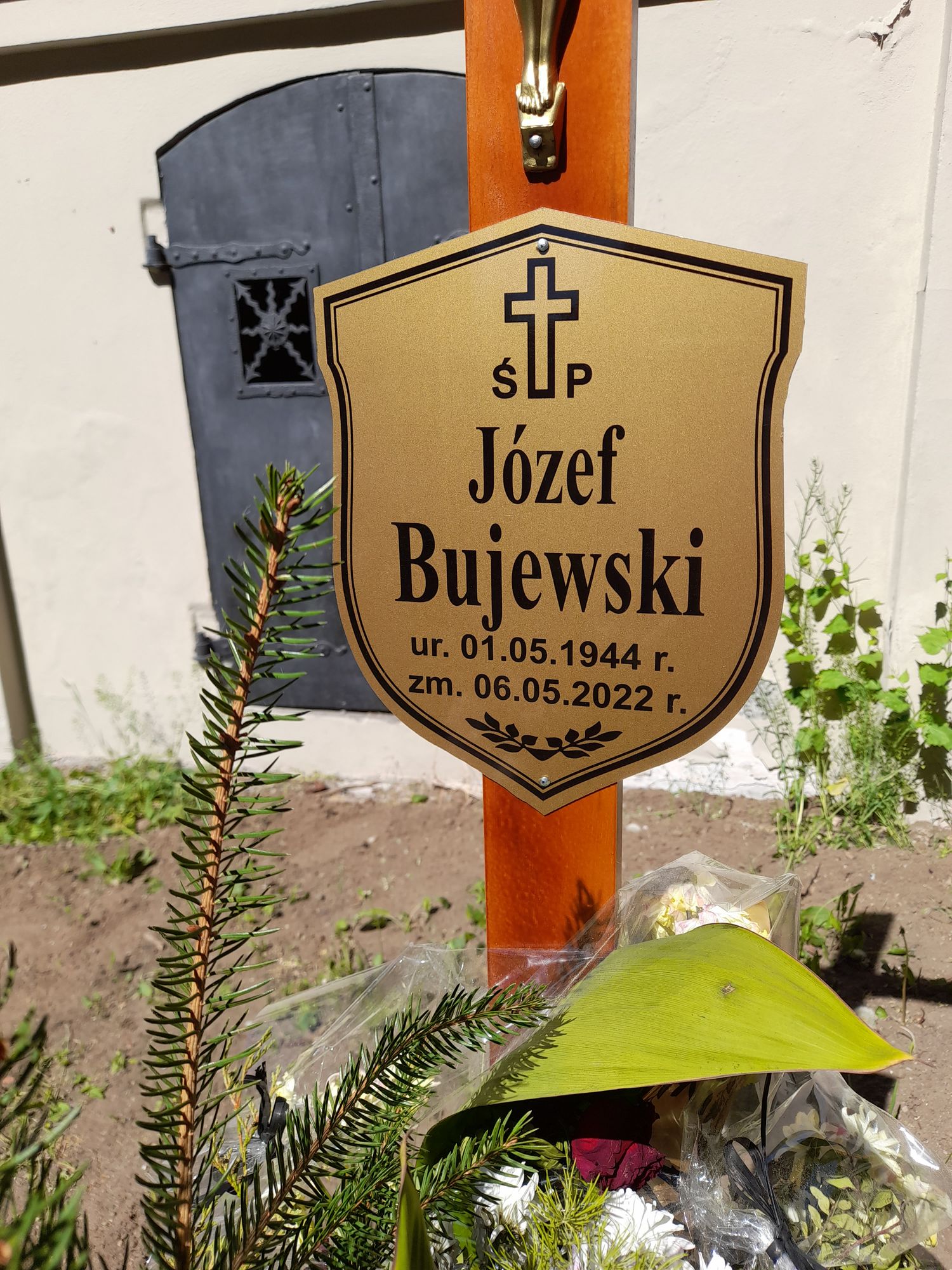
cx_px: 476
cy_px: 635
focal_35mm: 25
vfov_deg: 69.4
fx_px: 917
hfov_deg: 54.9
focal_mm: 4.6
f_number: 2
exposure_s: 1/815
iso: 20
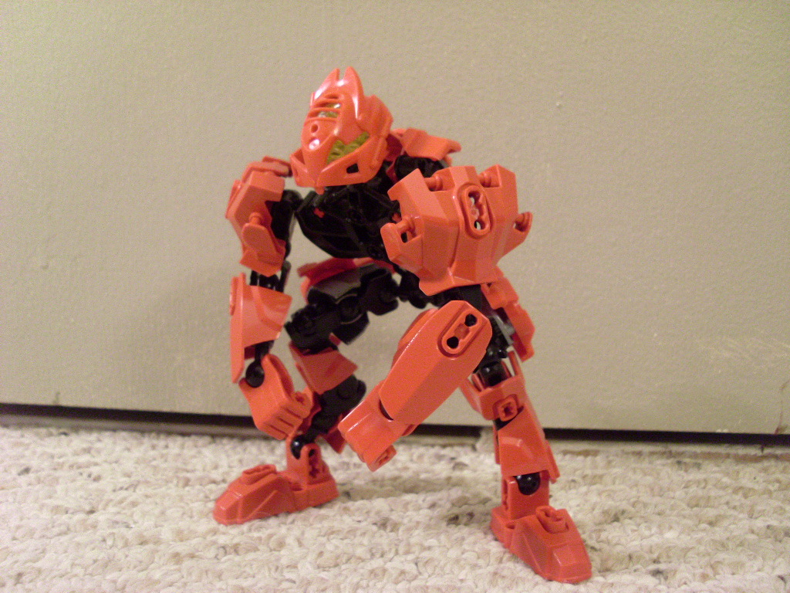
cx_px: 395
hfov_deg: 49.0
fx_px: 867
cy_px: 296
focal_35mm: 38
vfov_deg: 37.7
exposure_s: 1/6
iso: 200
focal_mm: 6.3
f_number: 3
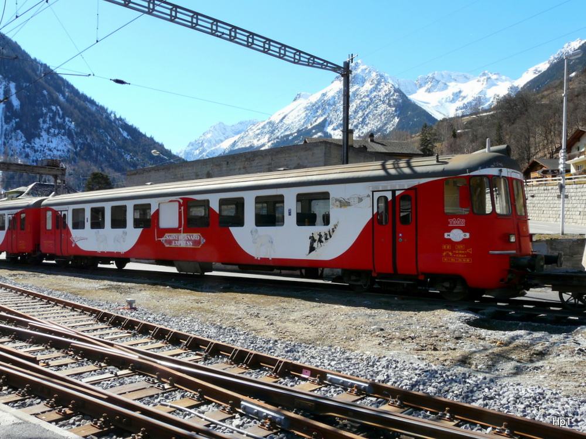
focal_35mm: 30
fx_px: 508
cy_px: 220
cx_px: 293
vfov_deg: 46.8
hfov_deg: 60.0
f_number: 5.6
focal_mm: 4.9
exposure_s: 1/320
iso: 100
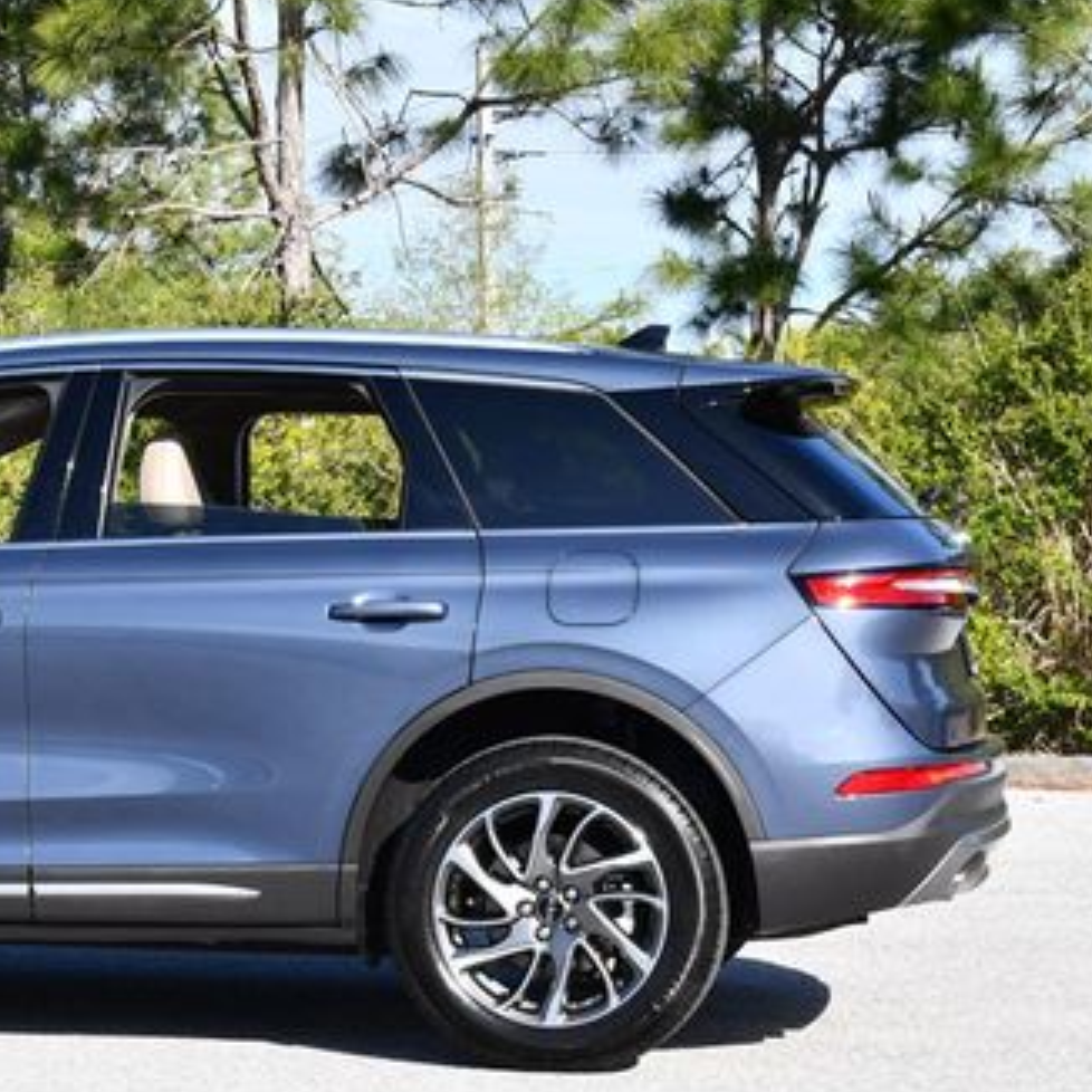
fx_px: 3819
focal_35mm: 107
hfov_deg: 16.0
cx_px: 47
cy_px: 536
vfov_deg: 16.3
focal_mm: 32
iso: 200
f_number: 8
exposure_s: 1/250
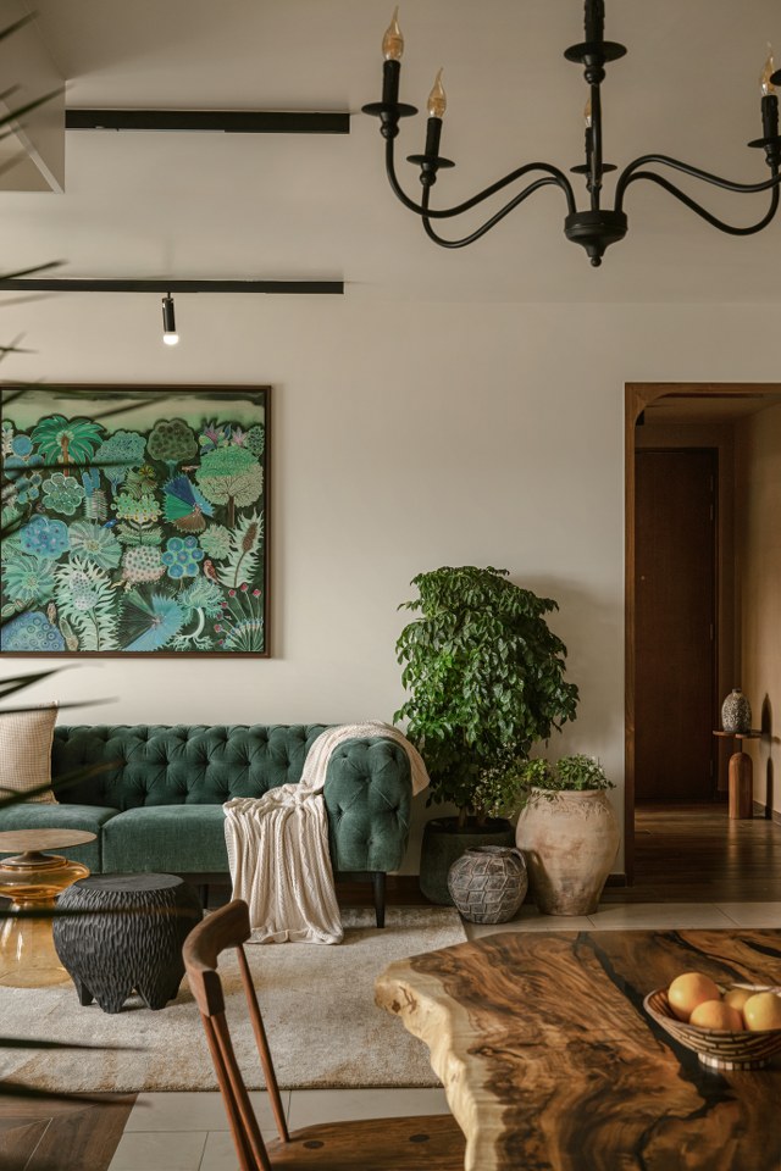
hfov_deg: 29.2
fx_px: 1497
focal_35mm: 46
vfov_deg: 42.7
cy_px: 586
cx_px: 390
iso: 320
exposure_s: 1/2.5
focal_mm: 46
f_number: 8
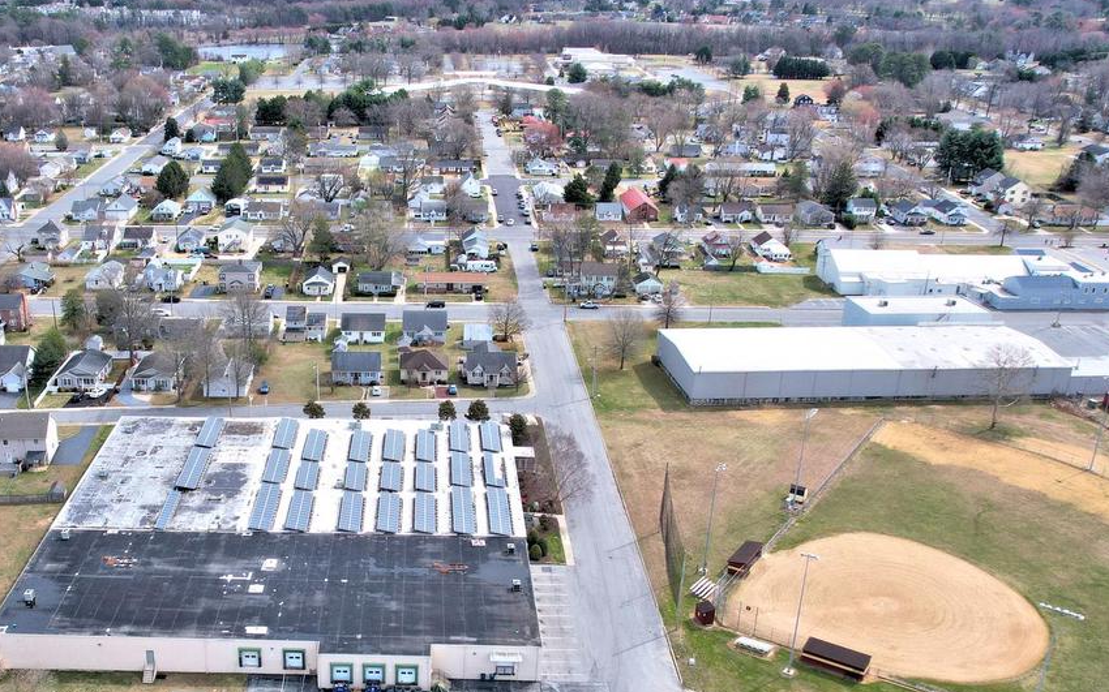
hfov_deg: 50.6
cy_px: 470
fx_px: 1148
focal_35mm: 38
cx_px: 372
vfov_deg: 33.2
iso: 100
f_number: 2.8
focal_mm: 8.38
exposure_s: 1/1250
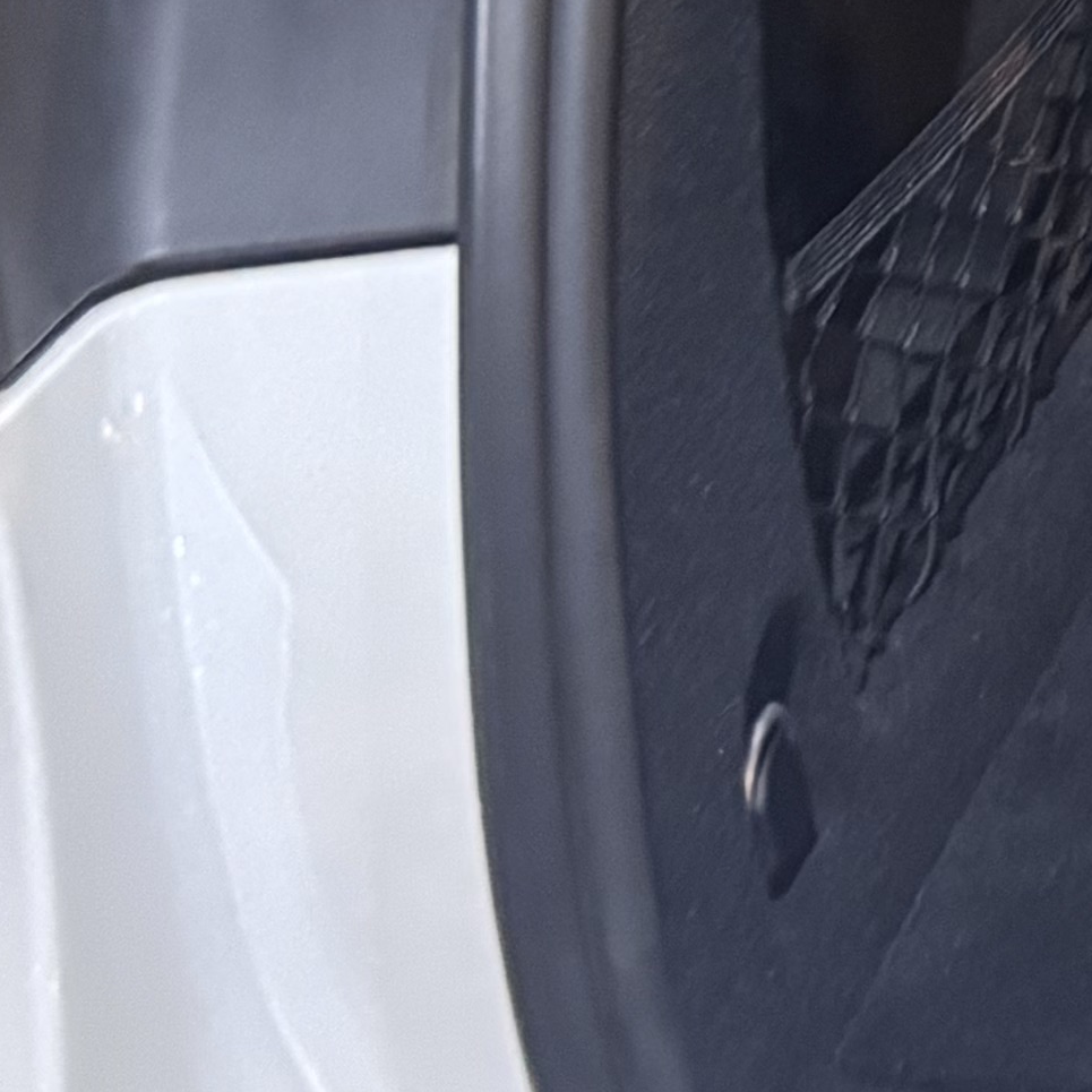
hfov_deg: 10.8
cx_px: 2662
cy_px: -702
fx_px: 4854
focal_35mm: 136
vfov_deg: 12.1
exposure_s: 1/30
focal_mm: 5.96
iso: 640
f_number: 1.6
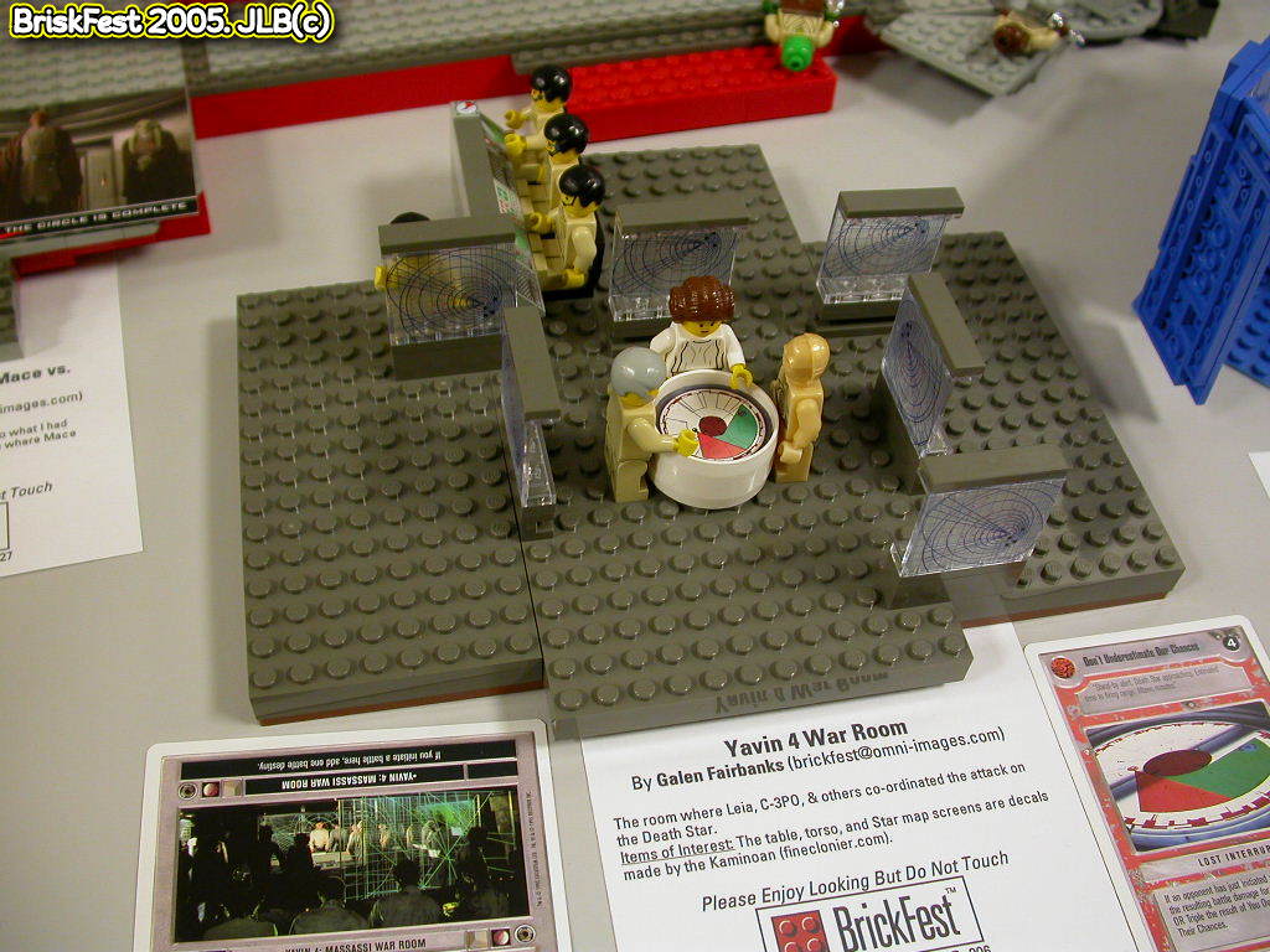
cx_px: 635
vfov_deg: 37.7
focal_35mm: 38
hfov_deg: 49.0
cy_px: 476
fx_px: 1394
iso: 100
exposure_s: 1/15.7
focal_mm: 7.85
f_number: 2.6
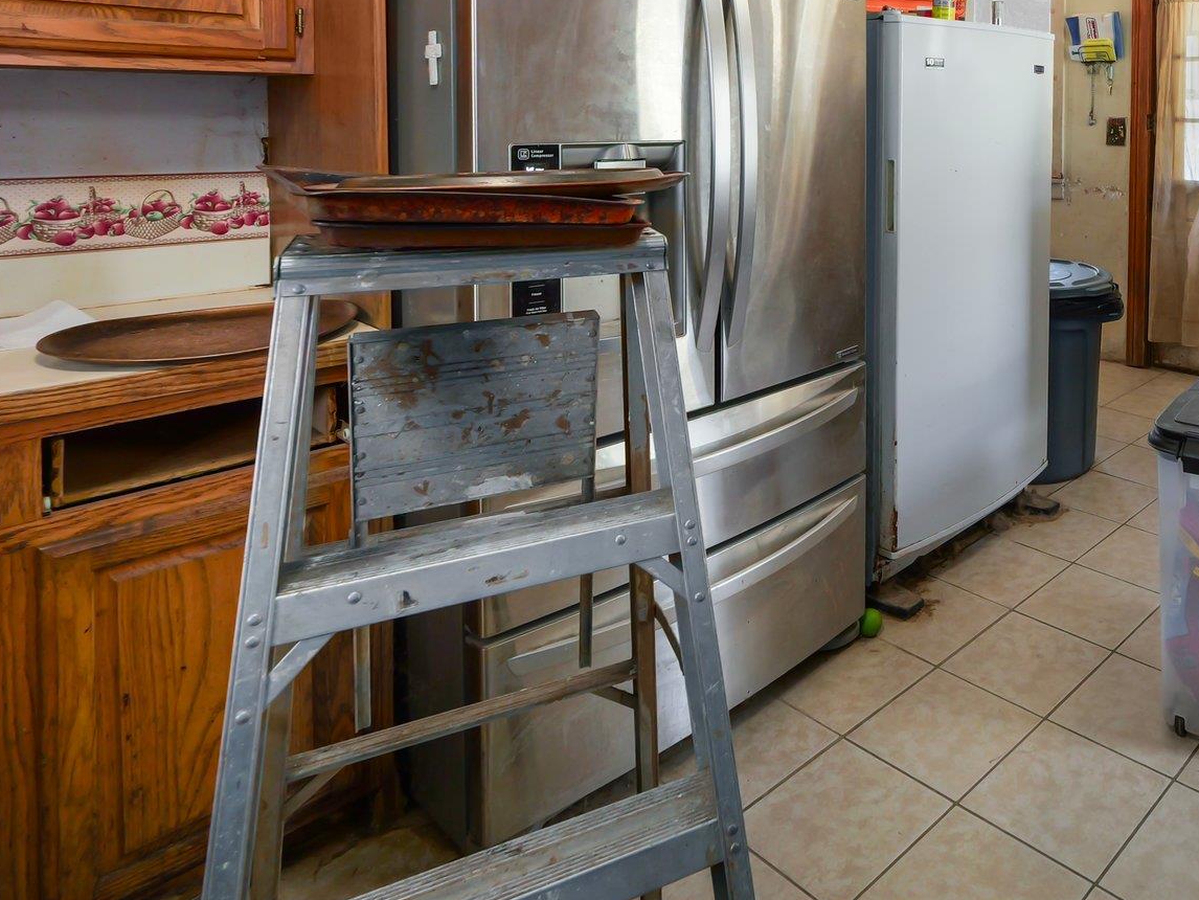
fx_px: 866
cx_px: 1013
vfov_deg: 50.8
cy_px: 155
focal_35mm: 25
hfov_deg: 61.6
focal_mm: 7
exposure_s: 1/6
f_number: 4
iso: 800
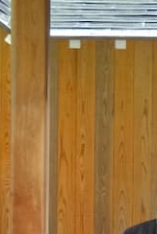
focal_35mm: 324
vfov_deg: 6.3
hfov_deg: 4.2
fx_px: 2116
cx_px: 247
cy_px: 216
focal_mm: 52.4
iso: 1600
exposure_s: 1/100
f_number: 5.6
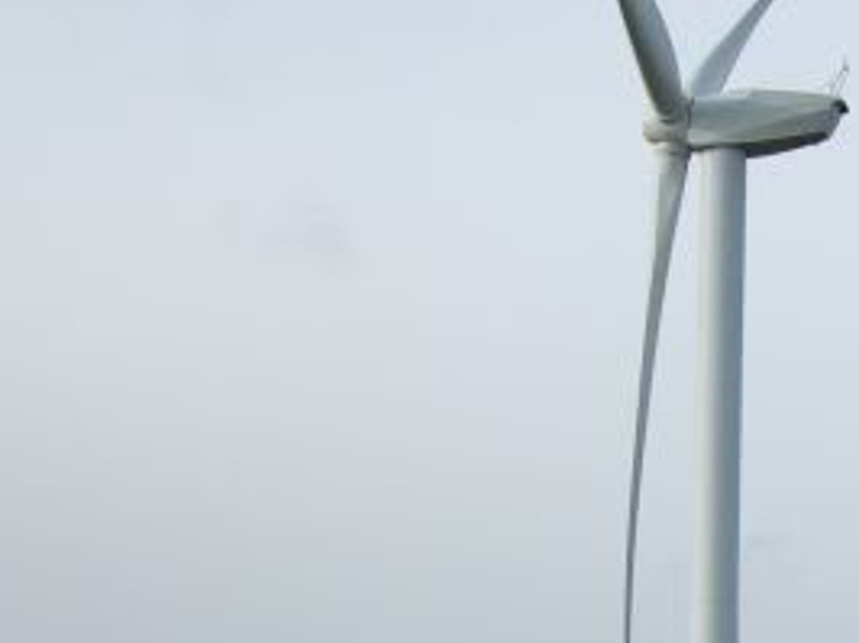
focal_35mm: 104
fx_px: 2578
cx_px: 1054
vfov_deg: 14.0
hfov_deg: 17.9
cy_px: 645
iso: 200
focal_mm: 24
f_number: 9
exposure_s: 1/320
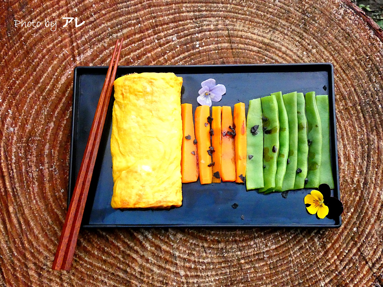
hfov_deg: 43.9
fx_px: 476
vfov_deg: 33.6
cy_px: 144
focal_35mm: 43
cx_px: 192
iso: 1600
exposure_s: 1/80
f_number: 3.7
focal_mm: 7.8
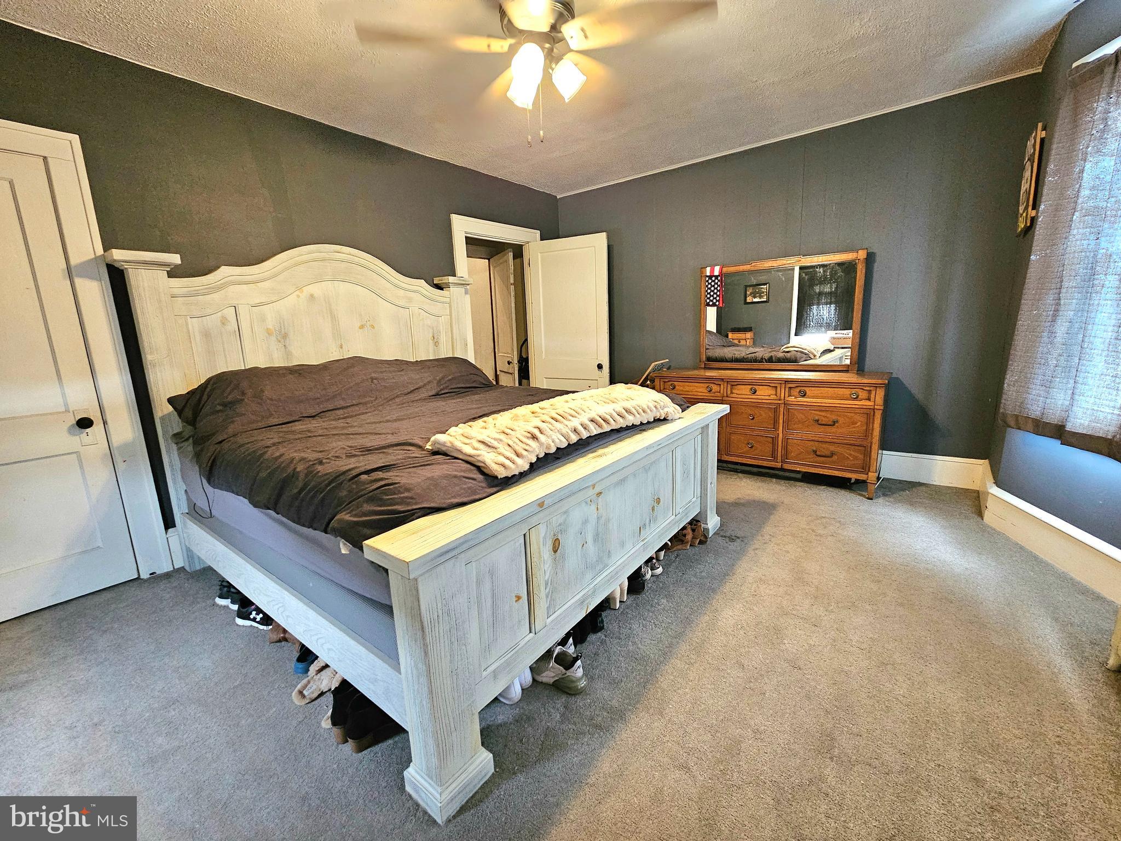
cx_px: 560
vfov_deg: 89.9
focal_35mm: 13
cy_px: 420
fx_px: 421
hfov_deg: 106.2
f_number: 2.2
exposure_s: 1/30
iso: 500
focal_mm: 2.2
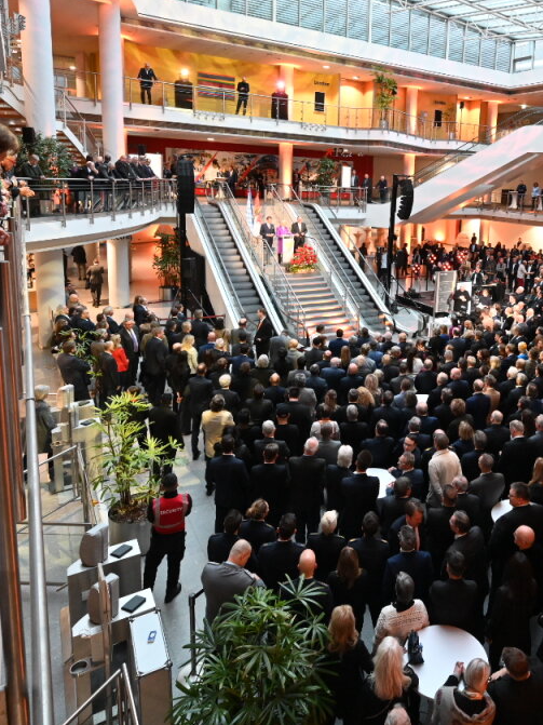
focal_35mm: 26
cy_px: 273
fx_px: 544
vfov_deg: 66.3
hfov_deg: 50.6
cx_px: 415
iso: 2500
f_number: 5.6
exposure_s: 1/40
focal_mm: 14
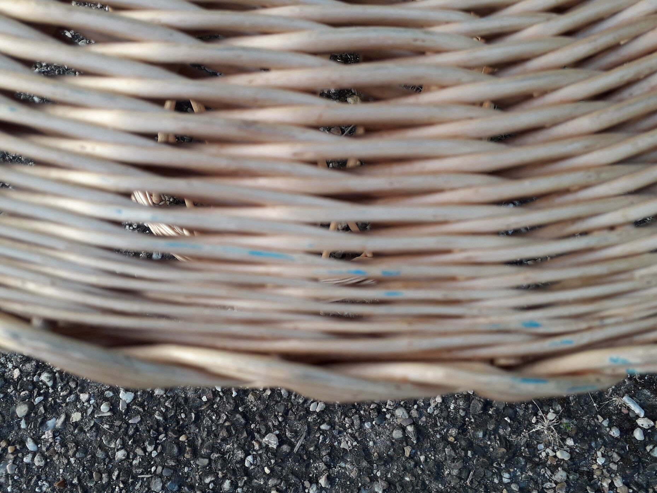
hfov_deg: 65.3
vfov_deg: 51.4
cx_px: 328
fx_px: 513
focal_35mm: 27
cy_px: 246
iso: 40
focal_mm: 3.6
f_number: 1.9
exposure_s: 1/148
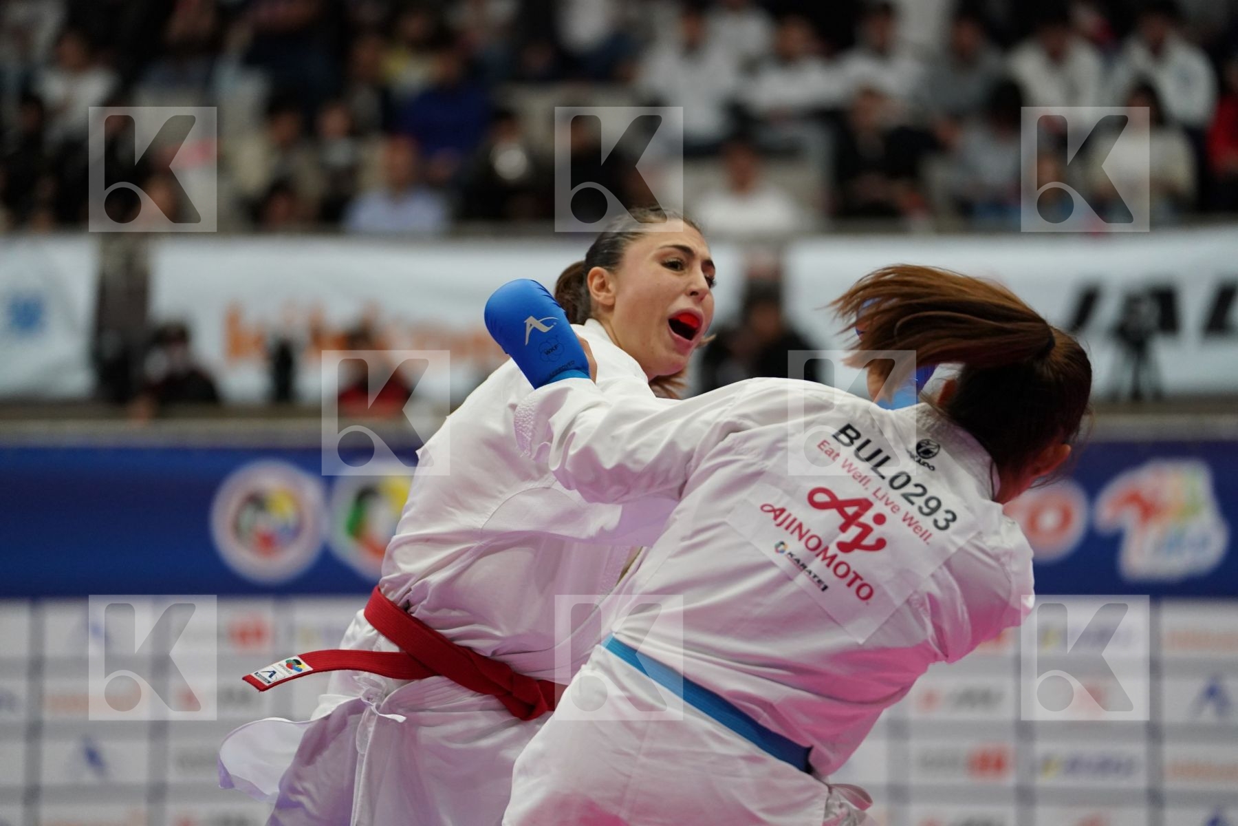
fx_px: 6155
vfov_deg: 7.7
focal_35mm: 179
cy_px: 413
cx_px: 619
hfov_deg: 11.5
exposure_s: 1/1000
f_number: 2.8
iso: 3200
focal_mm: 179
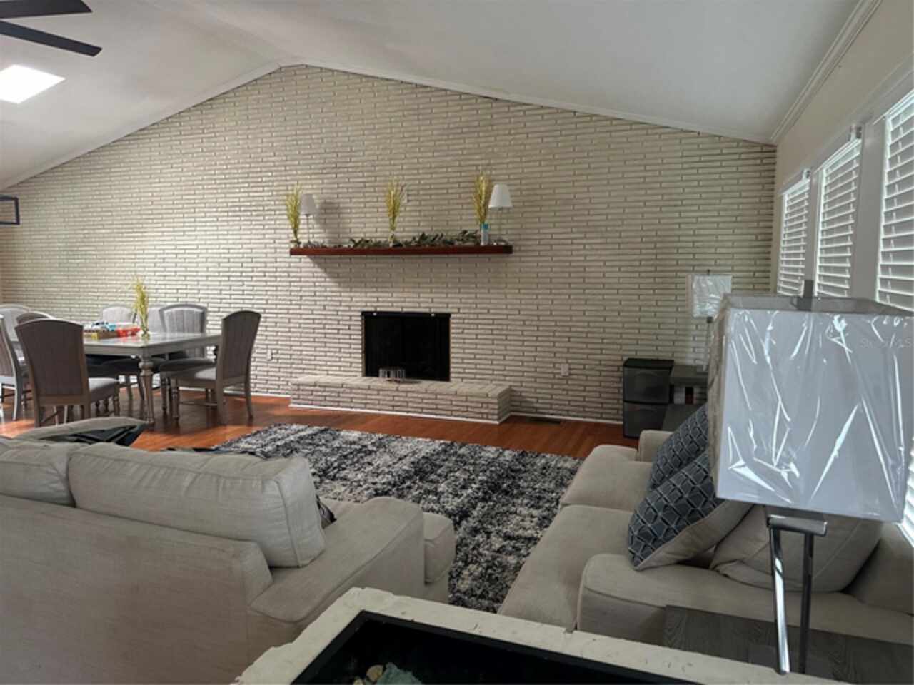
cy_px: 342
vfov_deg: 56.8
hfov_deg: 71.6
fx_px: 634
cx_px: 457
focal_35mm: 24
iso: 400
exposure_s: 1/60
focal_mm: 6.86
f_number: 1.78
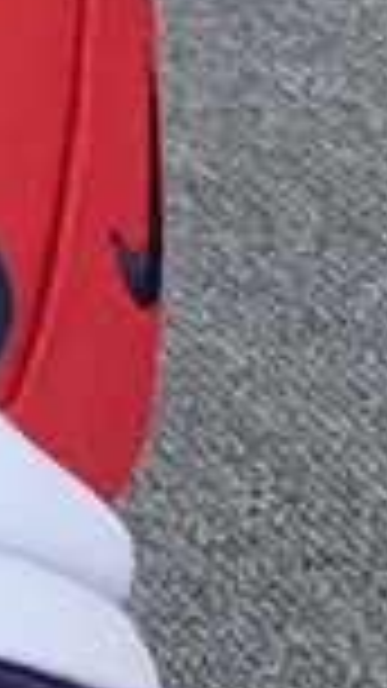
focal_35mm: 177
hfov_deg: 5.8
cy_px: 234
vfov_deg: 12.2
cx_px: -1166
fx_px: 3231
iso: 25
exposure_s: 1/506
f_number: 2.4
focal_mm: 3.3
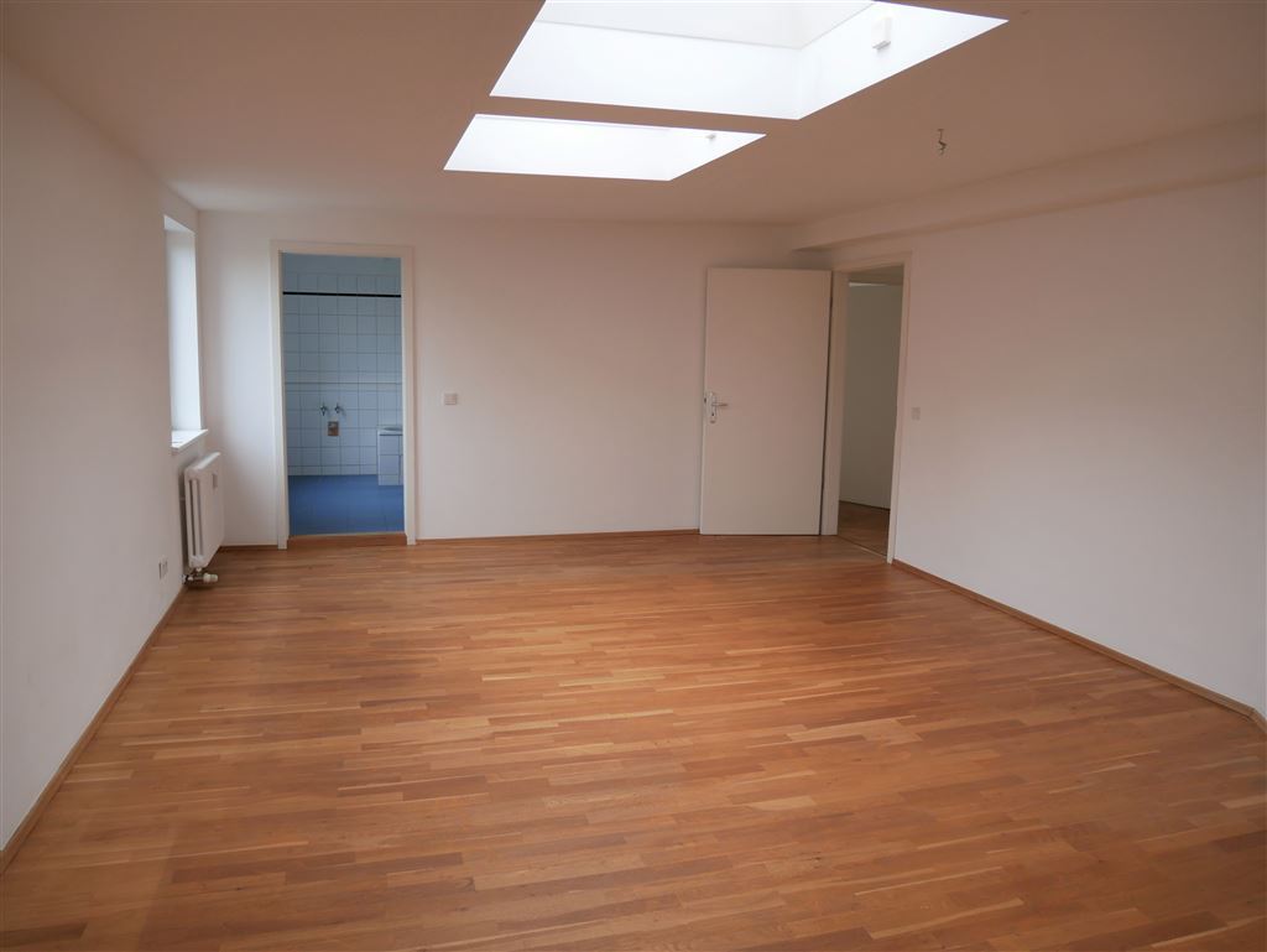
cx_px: 634
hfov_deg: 71.6
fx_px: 879
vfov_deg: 56.9
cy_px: 476
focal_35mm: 24
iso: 250
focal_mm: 12
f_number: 3.5
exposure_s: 1/60
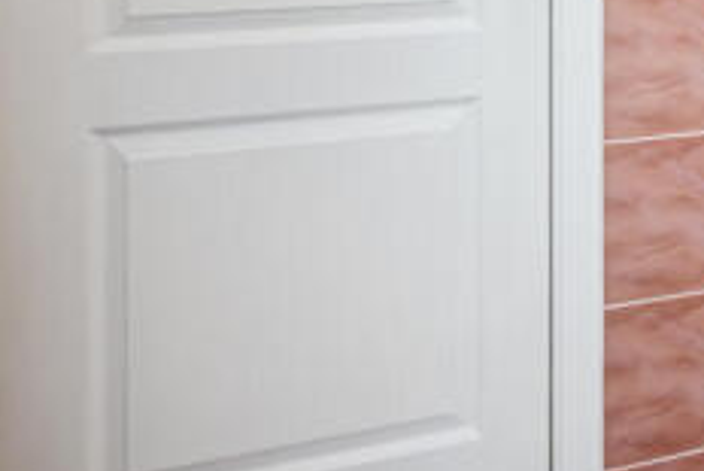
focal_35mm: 48
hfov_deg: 36.4
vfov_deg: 24.2
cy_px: -160
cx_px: 724
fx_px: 939
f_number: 5.6
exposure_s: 1/30
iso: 200
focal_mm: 17
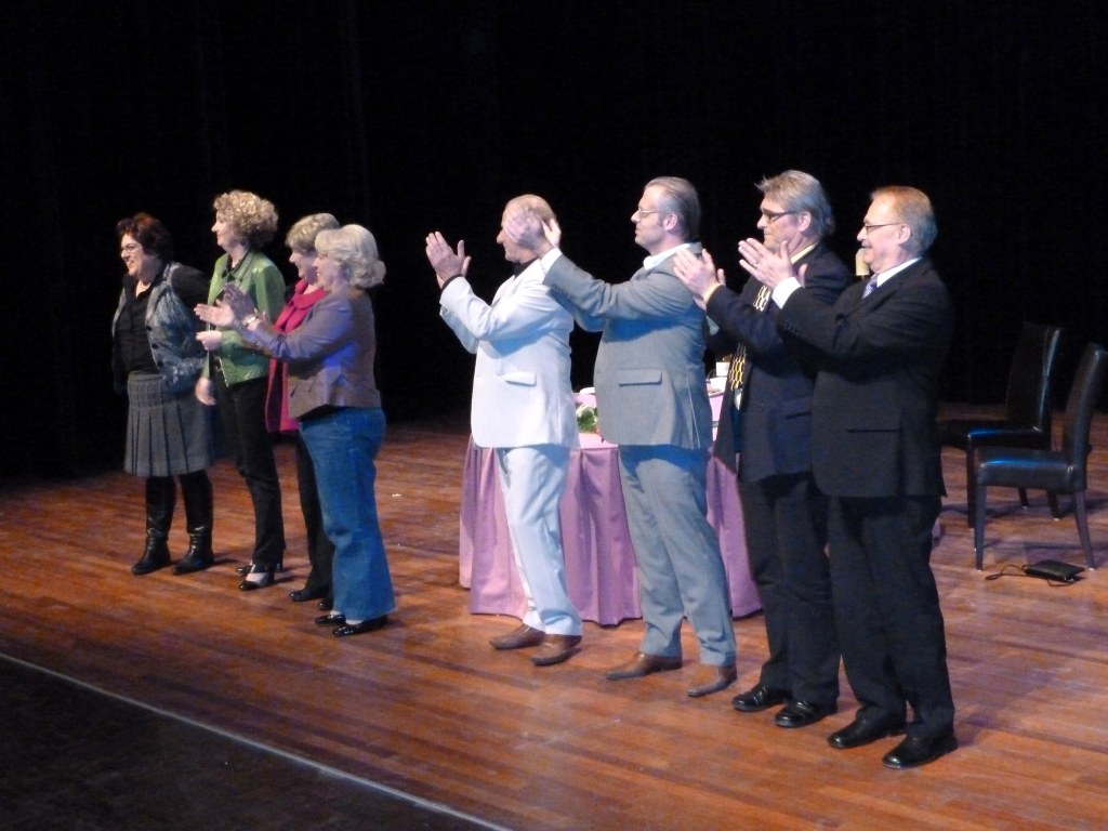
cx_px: 554
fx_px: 1664
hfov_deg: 36.8
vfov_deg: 28.0
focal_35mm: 52
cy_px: 416
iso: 1000
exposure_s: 1/30
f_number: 3.8
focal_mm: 8.5
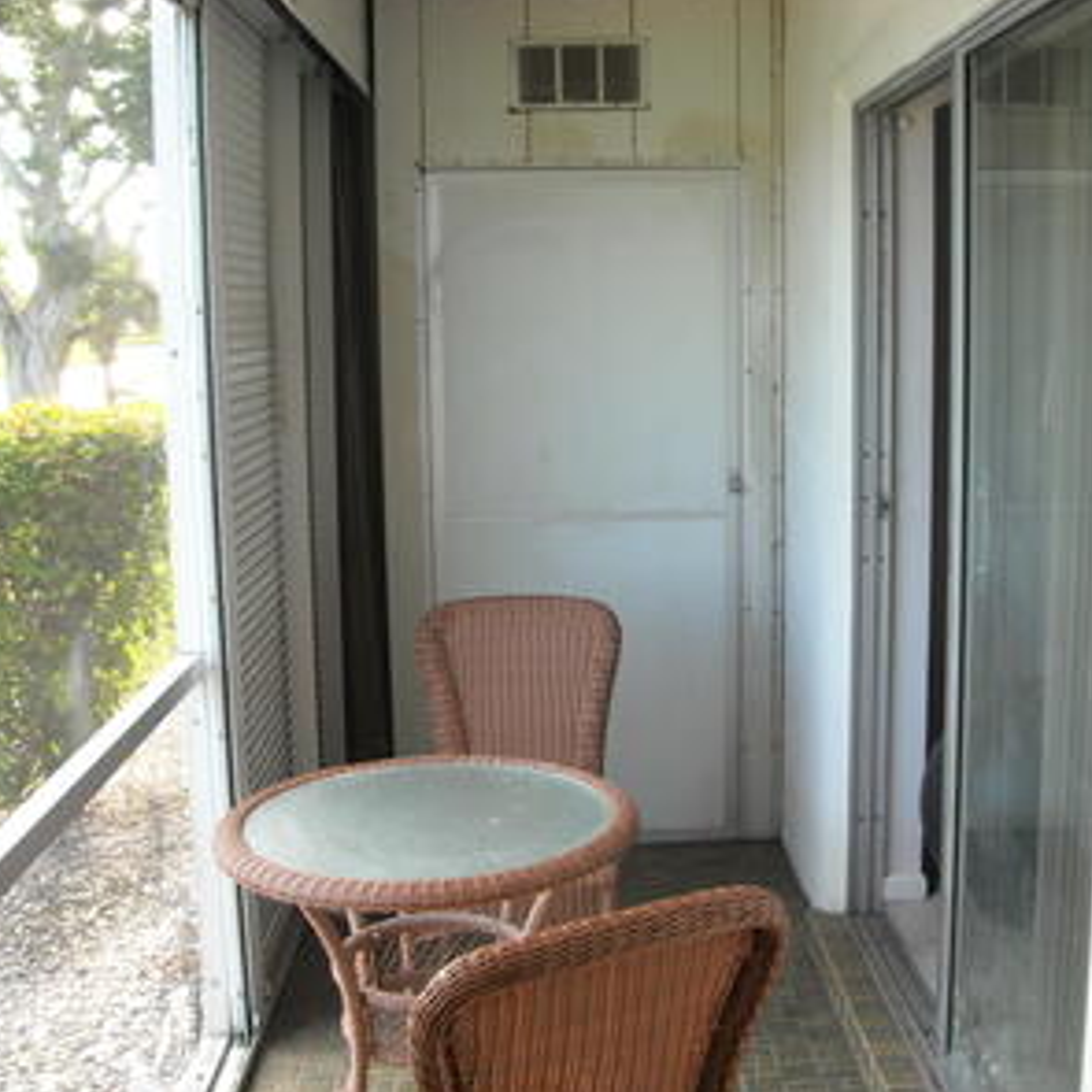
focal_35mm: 42
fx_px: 1499
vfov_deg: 40.0
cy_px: 544
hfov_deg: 39.9
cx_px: 622
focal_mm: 5.7
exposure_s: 1/57
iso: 129
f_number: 2.8
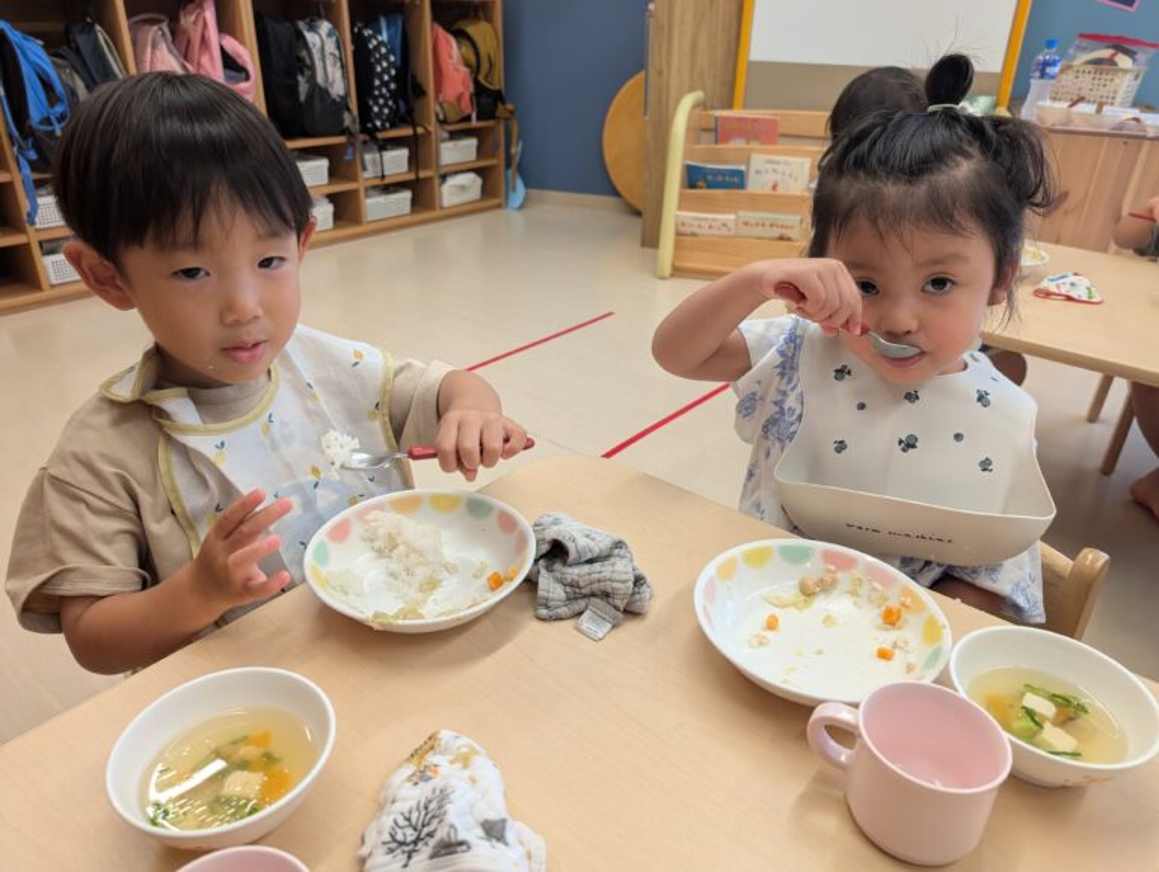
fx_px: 805
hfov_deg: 71.5
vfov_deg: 56.9
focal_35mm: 24
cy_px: 436
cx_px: 580
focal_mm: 6.9
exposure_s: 1/190
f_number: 1.68
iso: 267
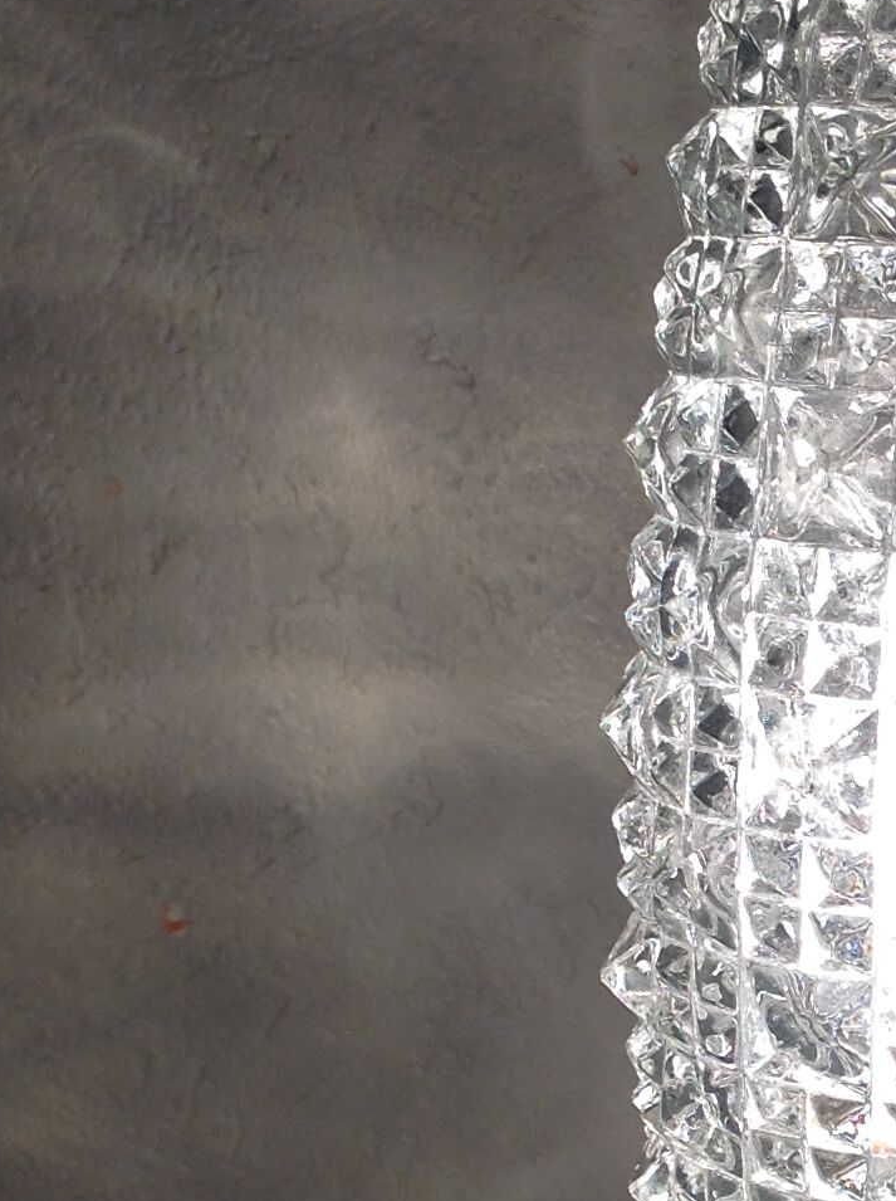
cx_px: 1009
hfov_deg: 15.1
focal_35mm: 95
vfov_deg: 20.3
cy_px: 1048
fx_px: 3288
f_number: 2.4
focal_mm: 4.28
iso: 64
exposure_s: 1/100
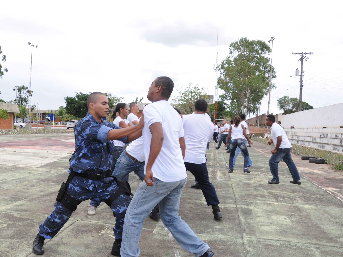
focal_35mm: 32
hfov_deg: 56.5
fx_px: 317
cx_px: 142
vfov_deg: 44.1
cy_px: 140
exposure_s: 1/125
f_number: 7.1
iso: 400
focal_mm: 18
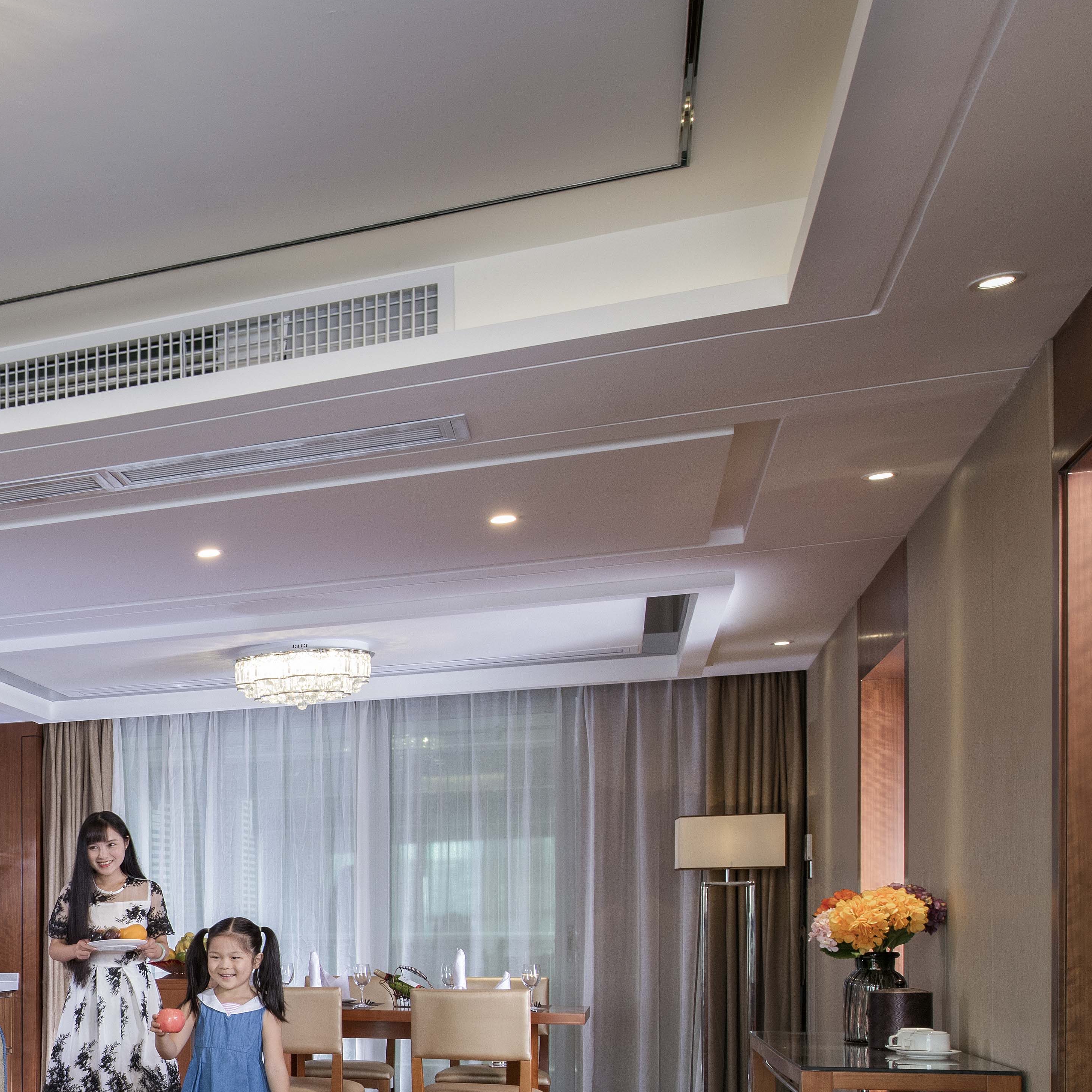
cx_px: -406
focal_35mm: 46
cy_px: 894
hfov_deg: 28.5
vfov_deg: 35.5
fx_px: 1642
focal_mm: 19
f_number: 9
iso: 200
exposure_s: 1/6
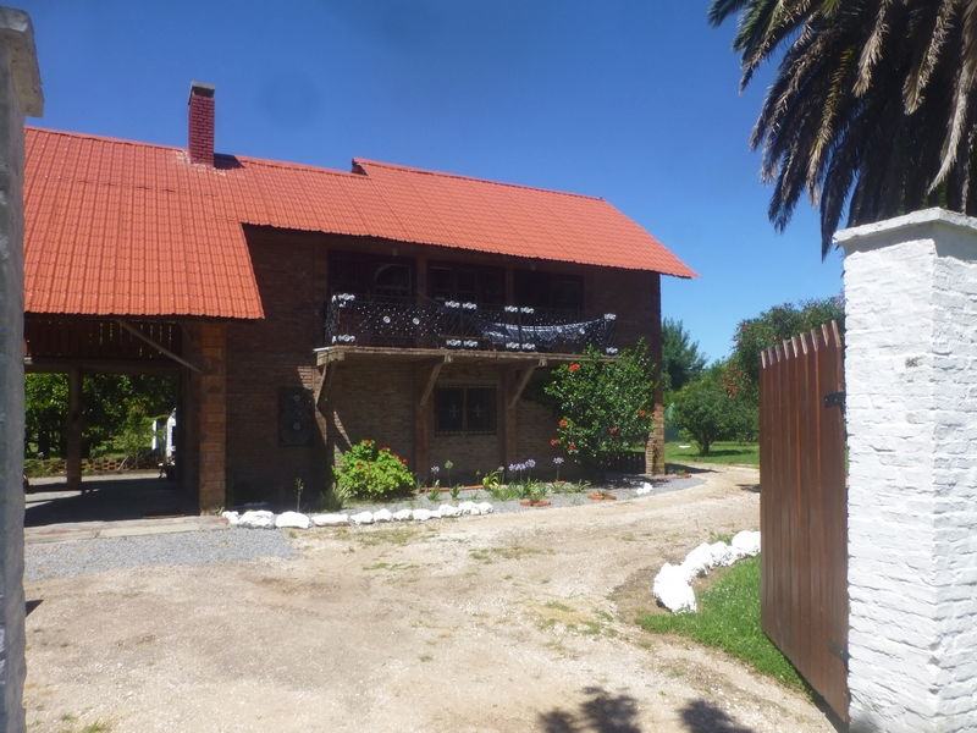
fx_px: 677
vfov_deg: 56.8
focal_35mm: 24
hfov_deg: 71.6
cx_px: 488
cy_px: 366
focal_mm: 4.3
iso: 100
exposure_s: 1/640
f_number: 4
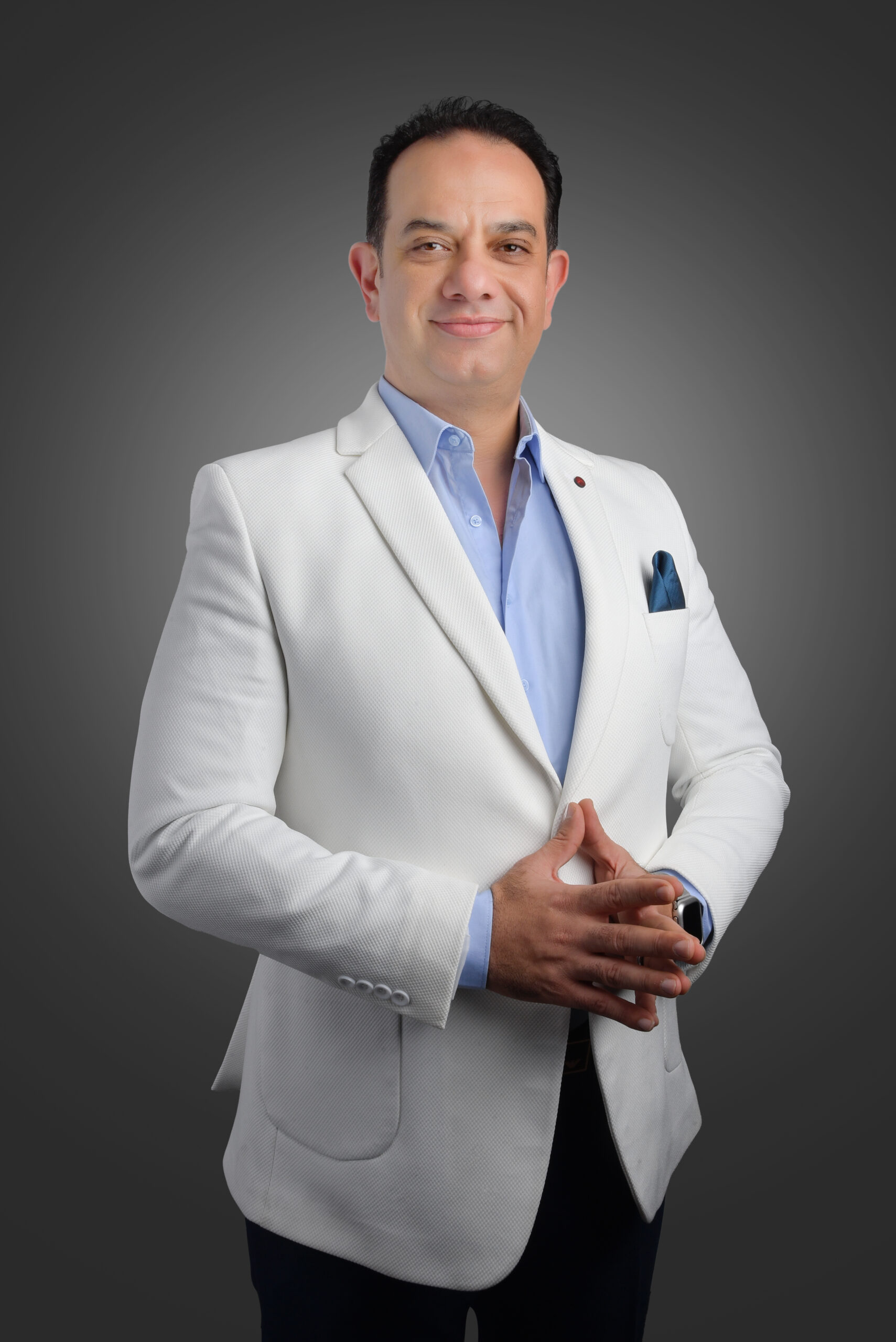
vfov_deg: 60.3
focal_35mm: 31
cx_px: 448
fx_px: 1156
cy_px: 671
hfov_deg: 42.4
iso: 200
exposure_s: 1/160
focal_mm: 31
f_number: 20
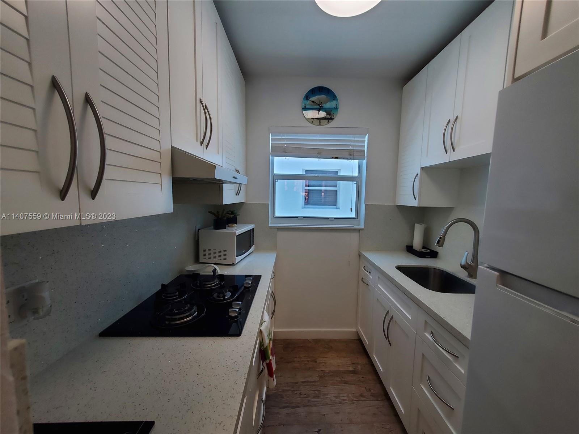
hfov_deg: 106.2
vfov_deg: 89.9
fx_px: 217
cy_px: 217
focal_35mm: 13
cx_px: 290
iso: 64
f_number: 2.2
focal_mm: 1.8
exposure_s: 1/60
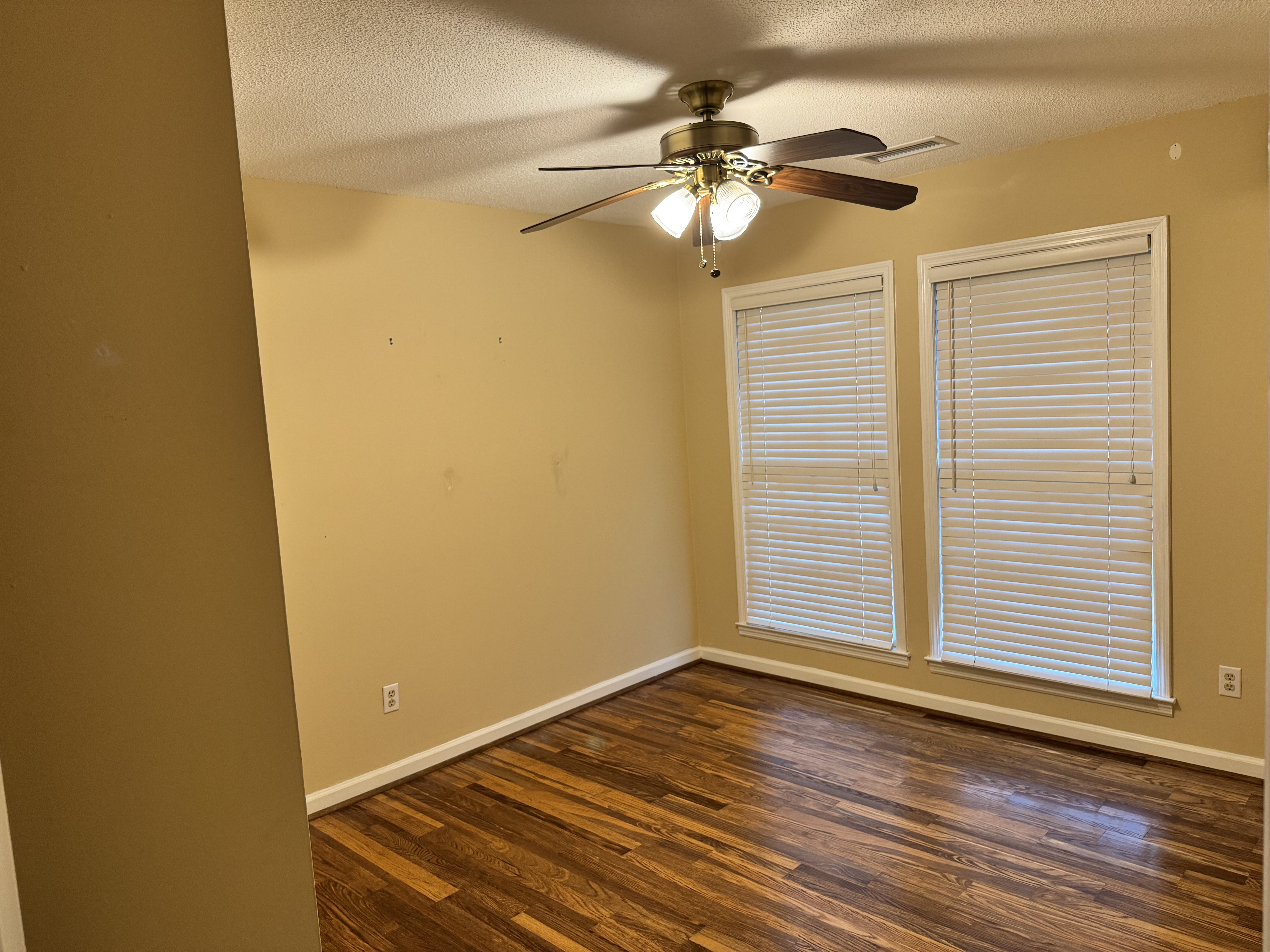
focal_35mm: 24
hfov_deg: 71.6
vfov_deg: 56.8
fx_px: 881
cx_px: 635
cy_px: 476
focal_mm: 6.76
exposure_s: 1/60
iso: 250
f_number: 1.78
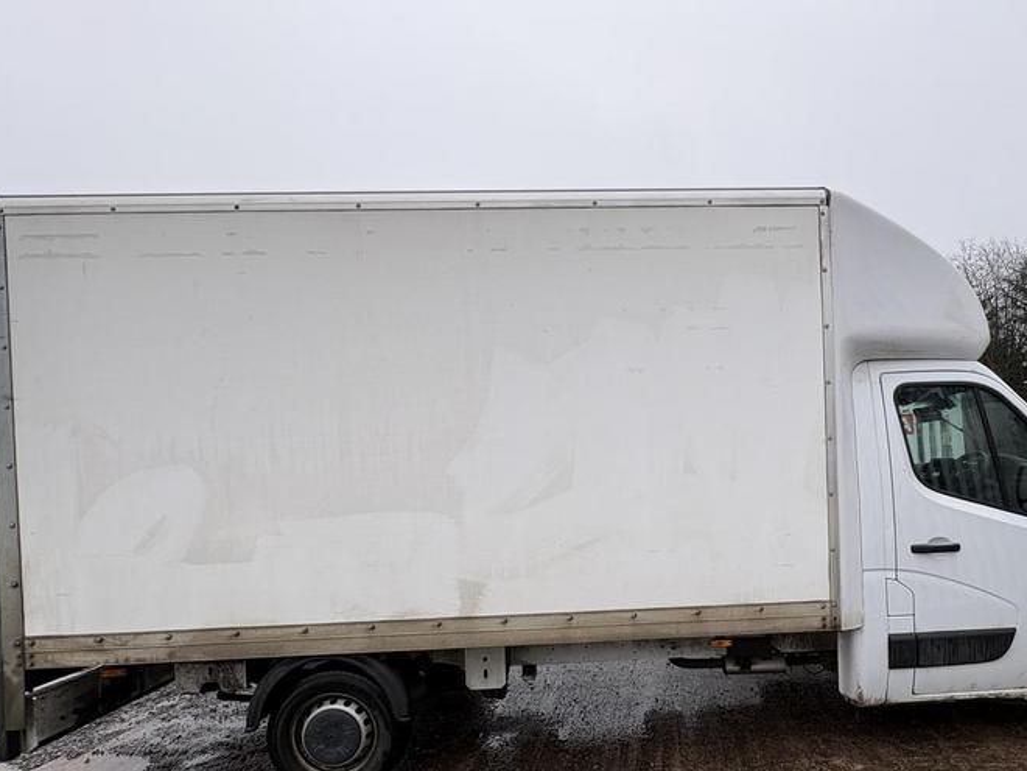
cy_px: 474
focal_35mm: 19
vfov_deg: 67.8
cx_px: 629
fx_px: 564
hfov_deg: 83.4
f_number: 2.2
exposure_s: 1/99
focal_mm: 2.22
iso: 40
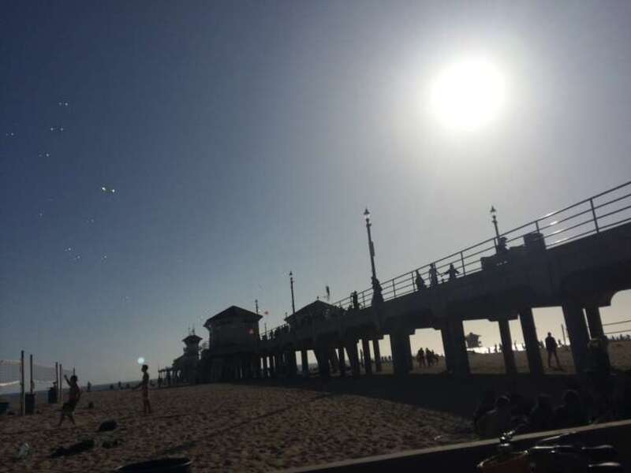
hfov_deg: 61.7
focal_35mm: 29
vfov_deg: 48.2
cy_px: 236
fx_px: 529
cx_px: 316
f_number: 2.2
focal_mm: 4.15
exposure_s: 1/20833
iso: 40
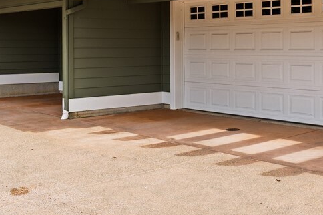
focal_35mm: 56
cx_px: 166
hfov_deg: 35.6
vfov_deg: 23.9
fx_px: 502
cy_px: 47
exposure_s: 1/60
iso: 160
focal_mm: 16
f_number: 9
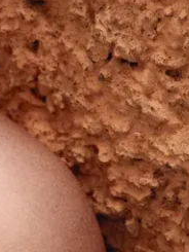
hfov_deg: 4.3
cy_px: 96
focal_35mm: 333
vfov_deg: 5.9
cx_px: -385
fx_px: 2422
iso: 800
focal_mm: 64
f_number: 4
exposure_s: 1/60
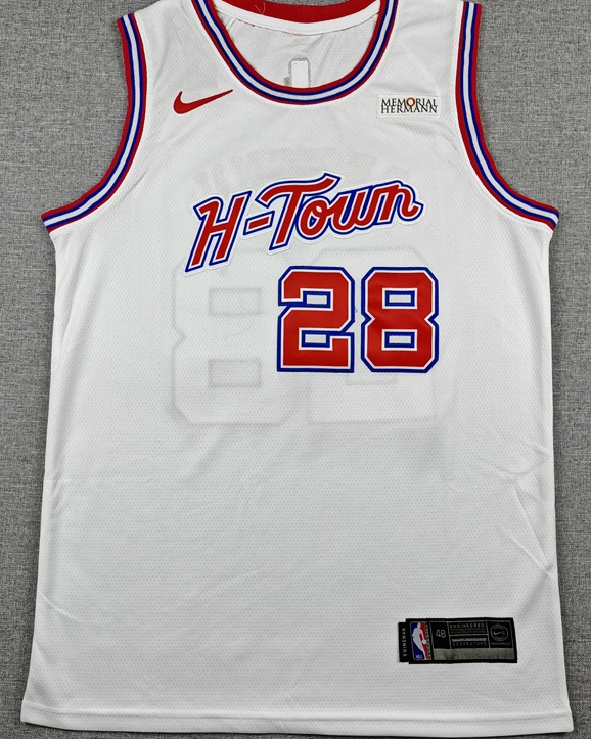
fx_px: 591
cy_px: 354
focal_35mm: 27
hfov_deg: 53.2
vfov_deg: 64.1
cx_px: 299
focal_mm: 5.3
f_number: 1.9
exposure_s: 1/100
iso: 50
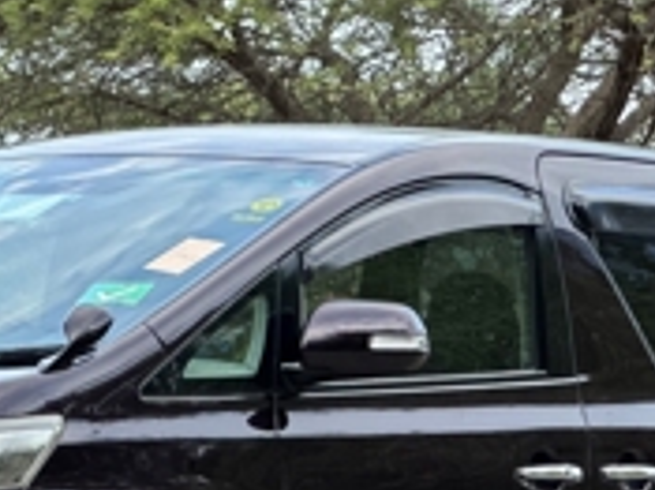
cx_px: 228
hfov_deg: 9.0
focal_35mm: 220
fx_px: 4160
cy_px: 260
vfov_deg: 6.7
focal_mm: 9
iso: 125
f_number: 2.8
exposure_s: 1/99
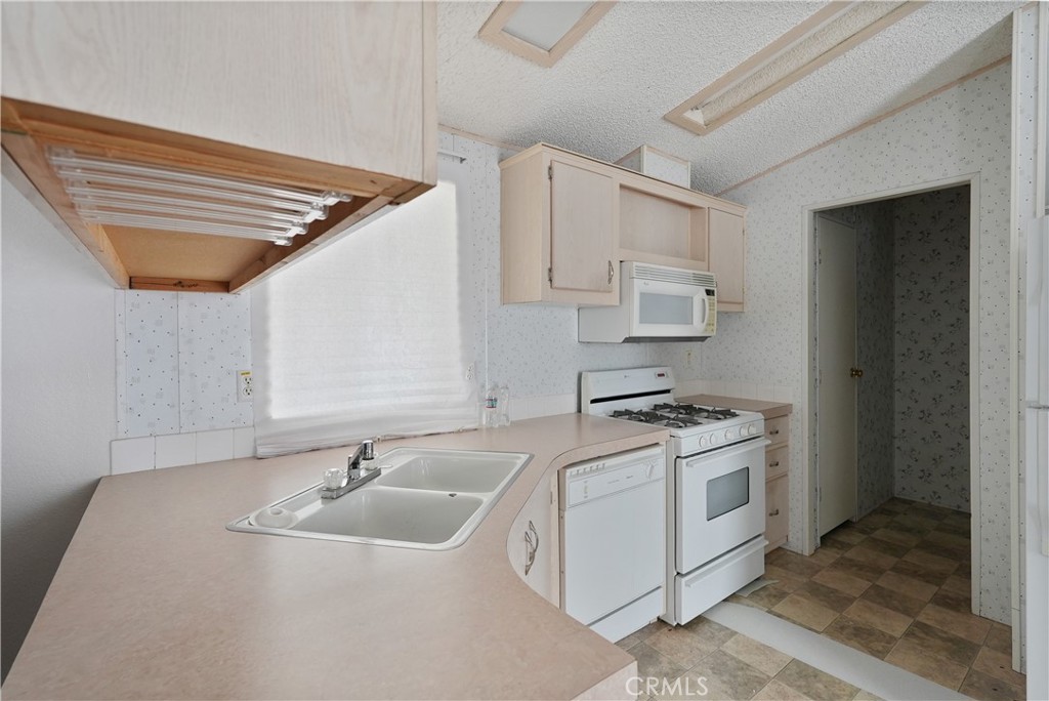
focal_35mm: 16
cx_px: 524
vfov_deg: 73.8
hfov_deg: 96.7
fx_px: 466
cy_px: 350
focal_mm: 16
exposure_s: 1/15
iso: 1250
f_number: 5.6
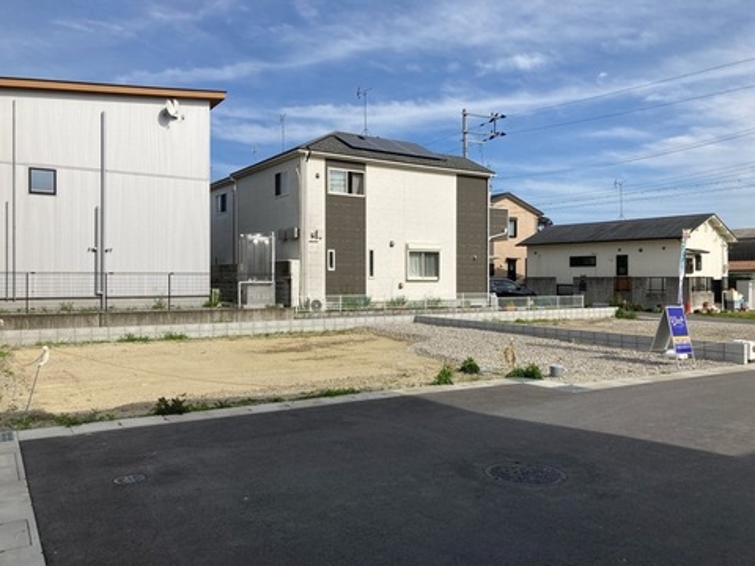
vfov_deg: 49.7
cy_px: 283
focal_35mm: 28
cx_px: 378
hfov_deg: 63.4
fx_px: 611
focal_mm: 3.99
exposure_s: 1/2857
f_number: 1.8
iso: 20
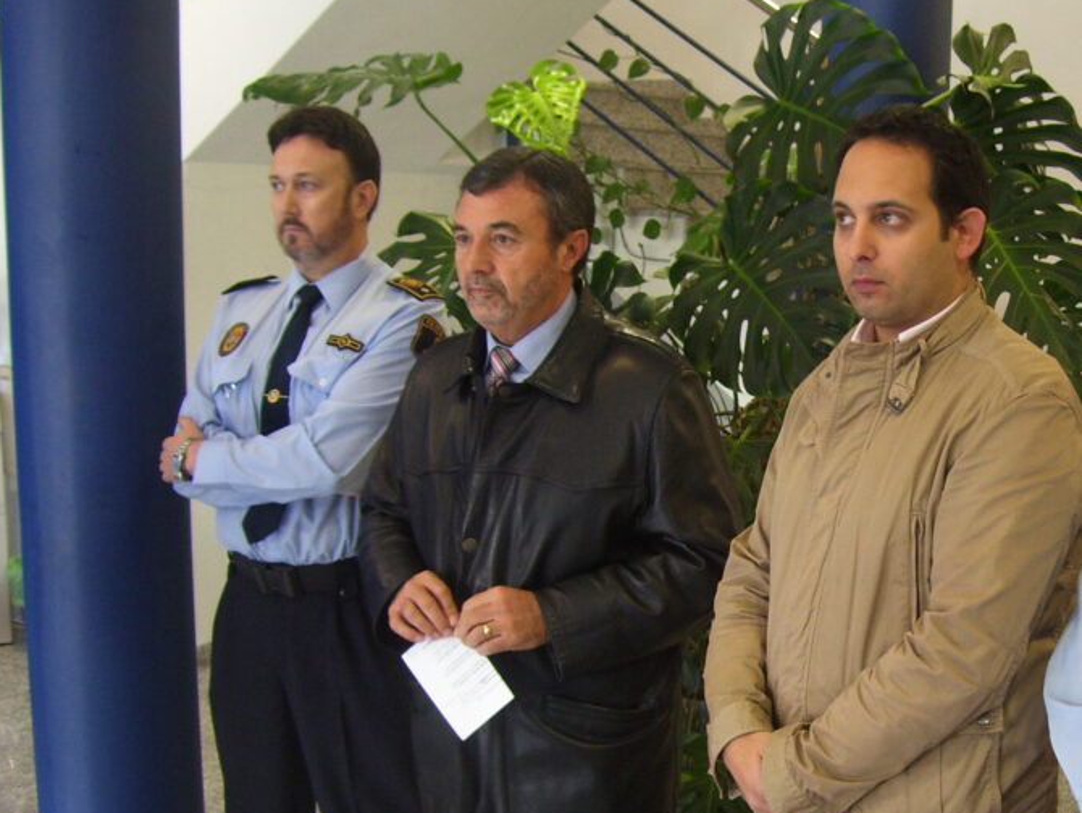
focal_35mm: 53
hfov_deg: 35.6
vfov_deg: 27.3
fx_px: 1657
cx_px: 772
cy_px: 566
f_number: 2.7
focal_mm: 6
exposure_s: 1/8
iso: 160
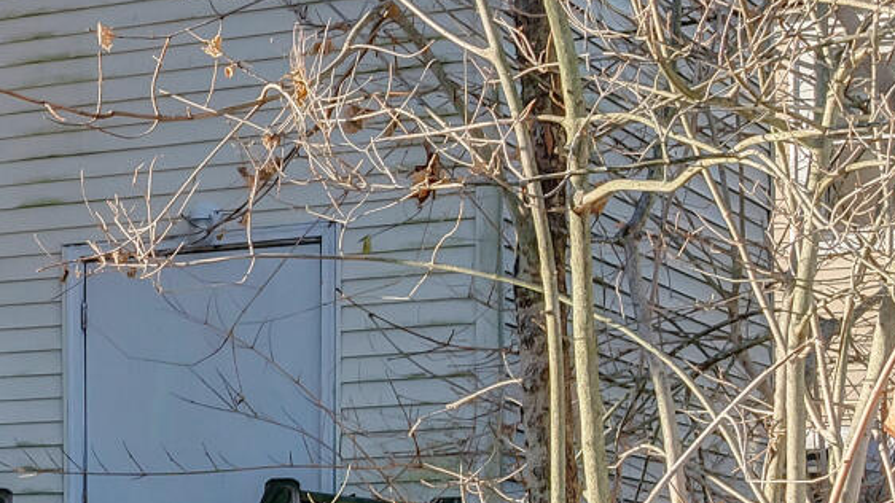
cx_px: -1408
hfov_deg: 12.5
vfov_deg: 9.8
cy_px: 43
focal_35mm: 123
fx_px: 2919
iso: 800
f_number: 8
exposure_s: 1/1000
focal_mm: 22
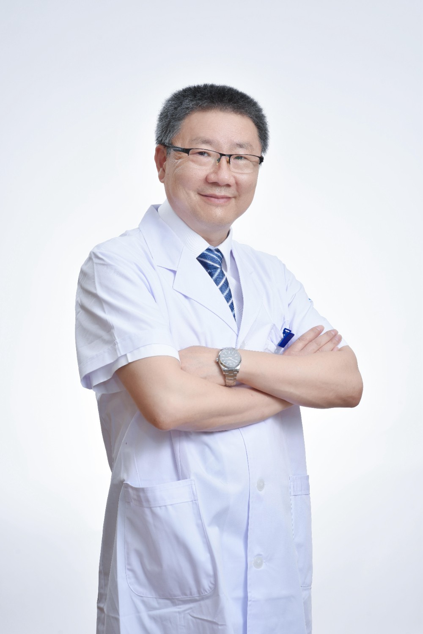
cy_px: 317
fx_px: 1497
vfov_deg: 23.9
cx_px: 212
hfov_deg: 16.1
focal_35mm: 85
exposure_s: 1/40
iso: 100
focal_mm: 85
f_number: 9
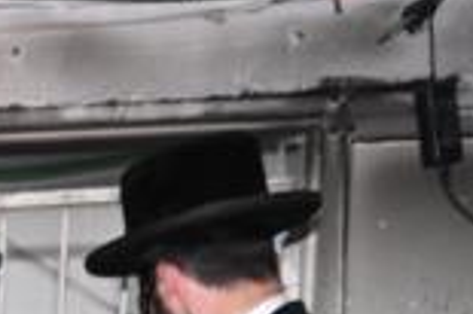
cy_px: 928
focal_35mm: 185
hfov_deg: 9.2
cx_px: -870
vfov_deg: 6.7
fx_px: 2428
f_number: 4
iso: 1600
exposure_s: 1/125
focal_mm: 28
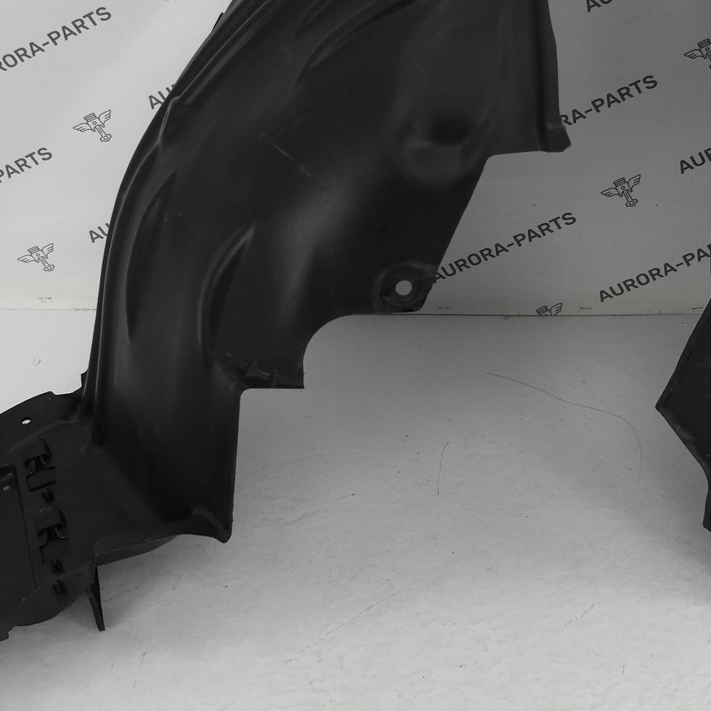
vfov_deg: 18.6
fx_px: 2161
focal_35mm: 93
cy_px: 209
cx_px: 383
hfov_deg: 18.7
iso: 200
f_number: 4
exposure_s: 1/100
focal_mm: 24
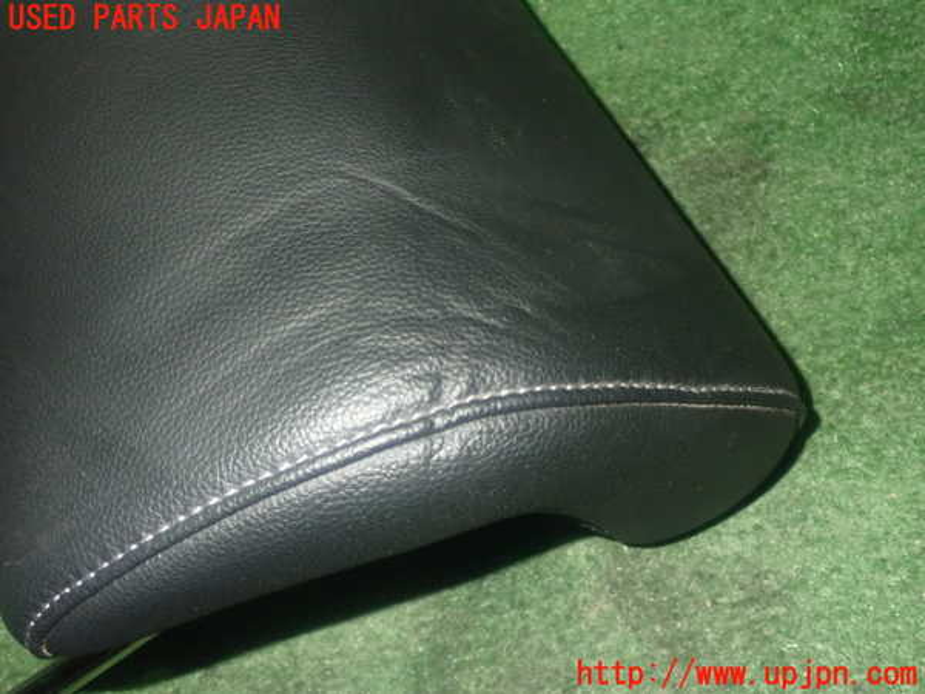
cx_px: 462
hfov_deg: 49.0
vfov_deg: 37.7
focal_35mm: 38
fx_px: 1015
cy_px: 347
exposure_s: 1/40
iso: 800
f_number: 8
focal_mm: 6.83
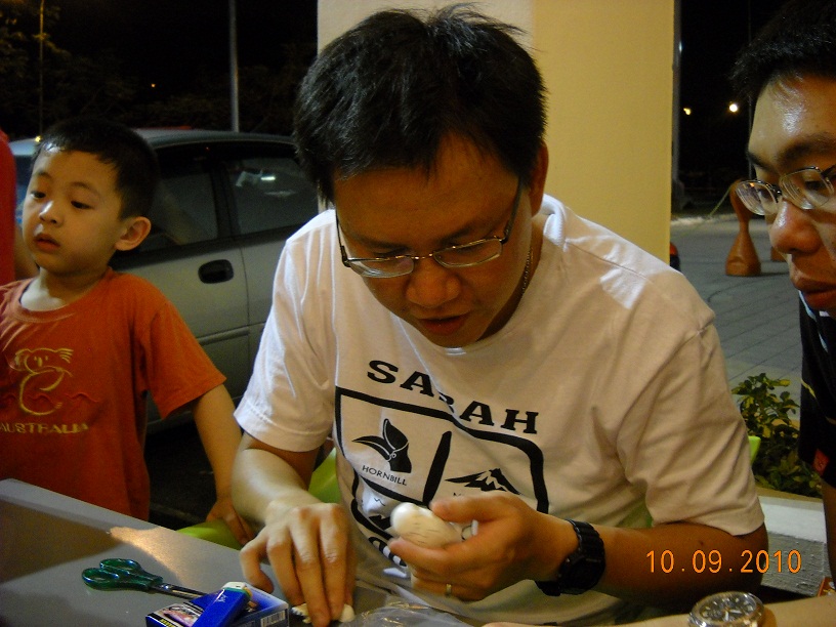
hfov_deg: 45.8
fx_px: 990
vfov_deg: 35.1
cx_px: 418
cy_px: 314
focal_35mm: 41
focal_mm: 6.72
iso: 400
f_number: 3.1
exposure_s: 1/17
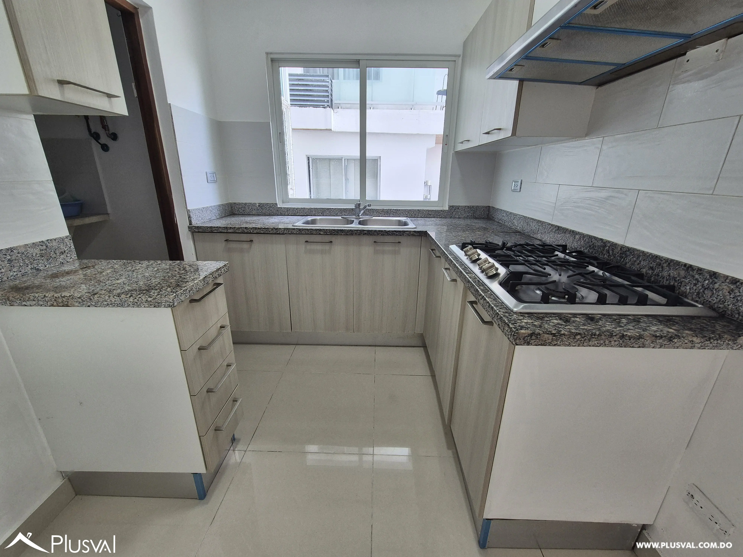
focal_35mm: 13
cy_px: 278
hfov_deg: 106.2
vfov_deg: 89.9
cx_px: 372
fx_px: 279
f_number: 2.2
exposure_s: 1/60
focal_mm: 2.2
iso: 80
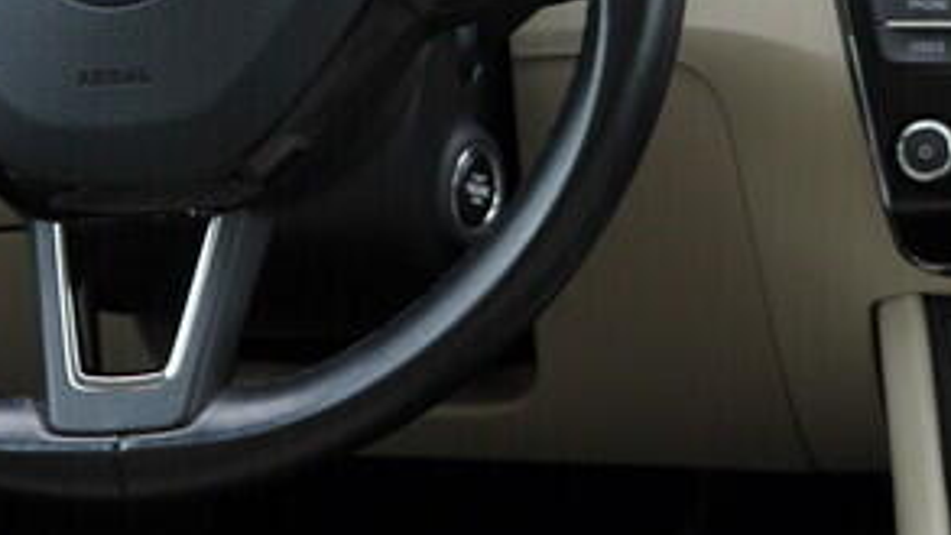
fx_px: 3330
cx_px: 1152
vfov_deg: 9.1
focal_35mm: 132
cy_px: -128
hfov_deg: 15.6
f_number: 3.2
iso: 125
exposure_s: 1/50
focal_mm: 24
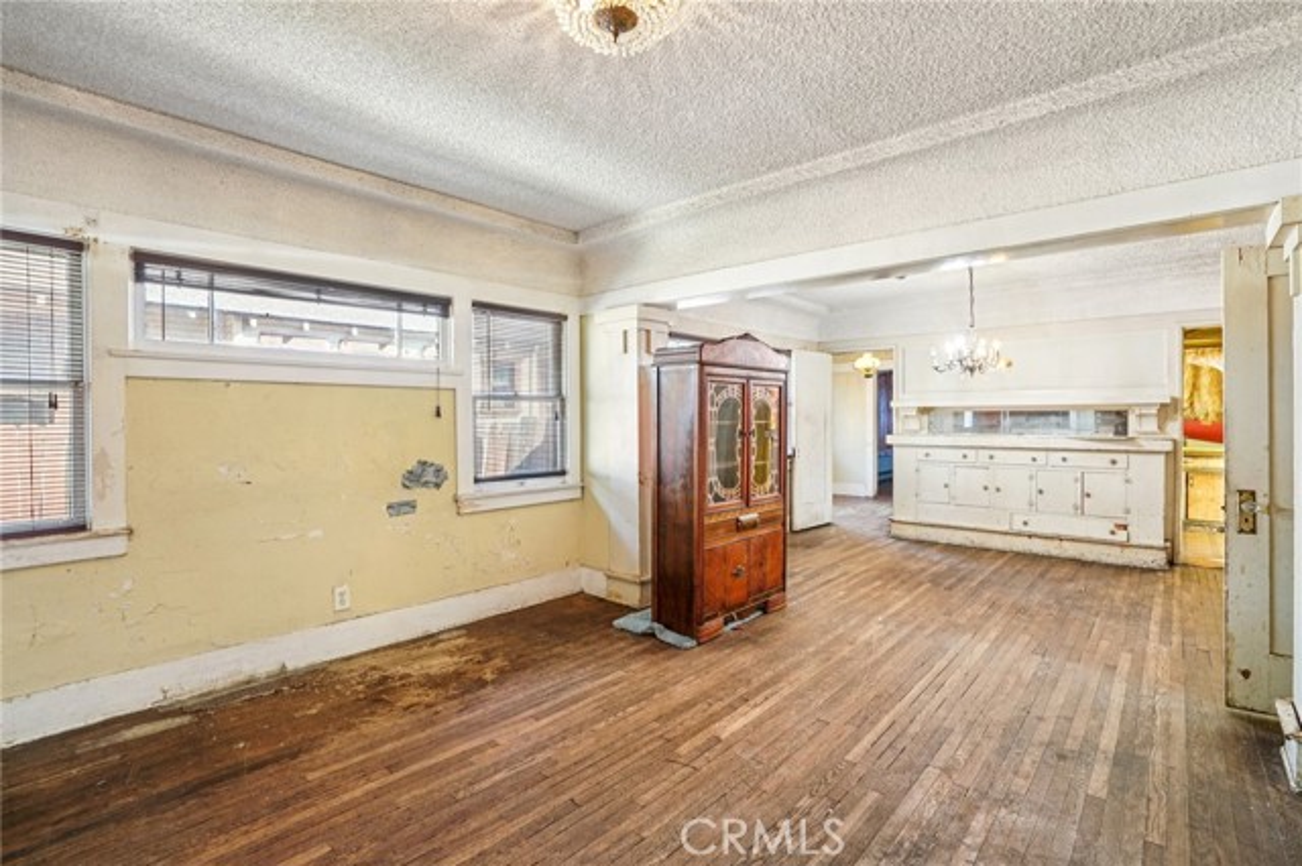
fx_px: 578
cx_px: 651
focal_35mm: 16
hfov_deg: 96.8
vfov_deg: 73.7
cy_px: 433
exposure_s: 1/4
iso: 400
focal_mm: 16
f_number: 8
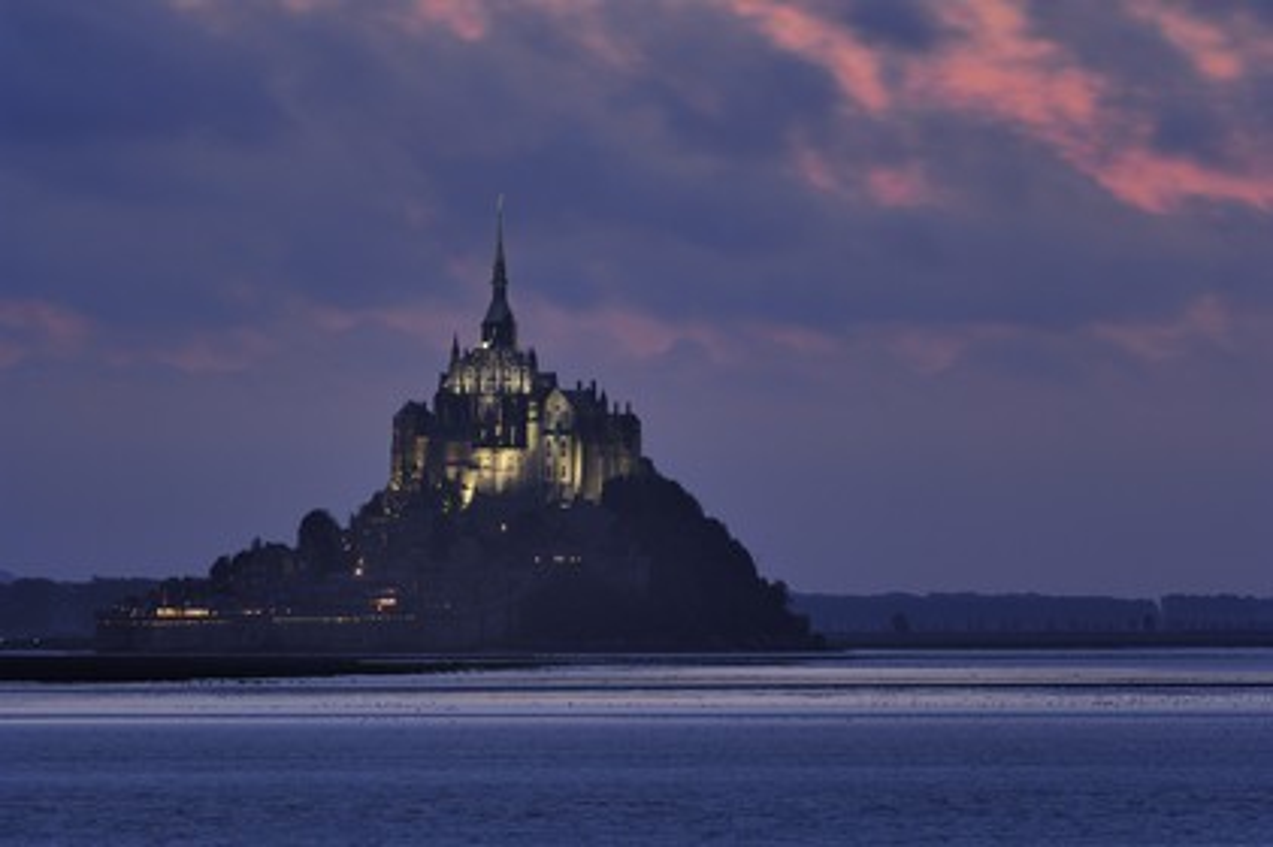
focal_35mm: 450
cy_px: 424
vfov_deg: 3.1
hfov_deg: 4.6
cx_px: 636
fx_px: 15900
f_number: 6.3
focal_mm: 300
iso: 100
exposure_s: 1.1
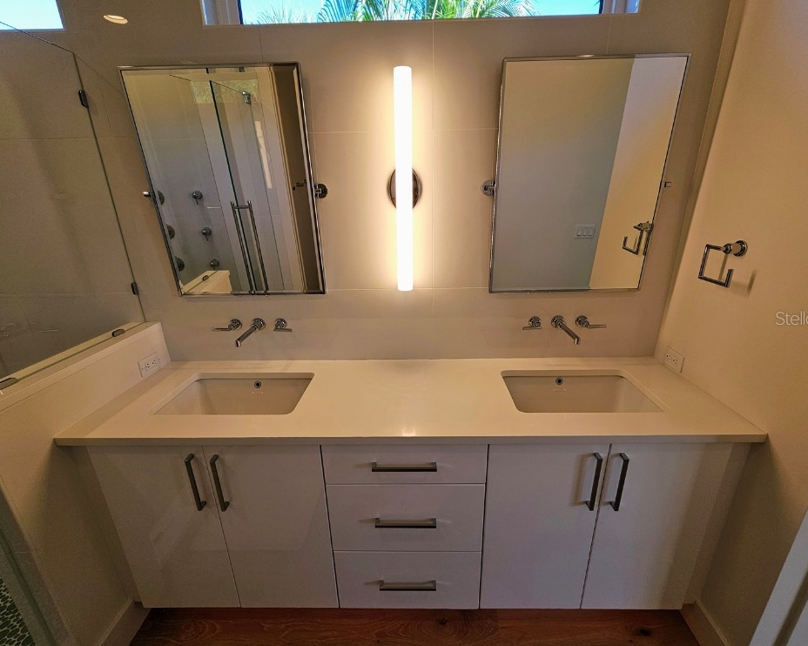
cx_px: 412
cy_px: 318
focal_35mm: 14
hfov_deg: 100.7
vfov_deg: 88.0
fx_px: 335
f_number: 2.2
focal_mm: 2.2
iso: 50
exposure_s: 1/120
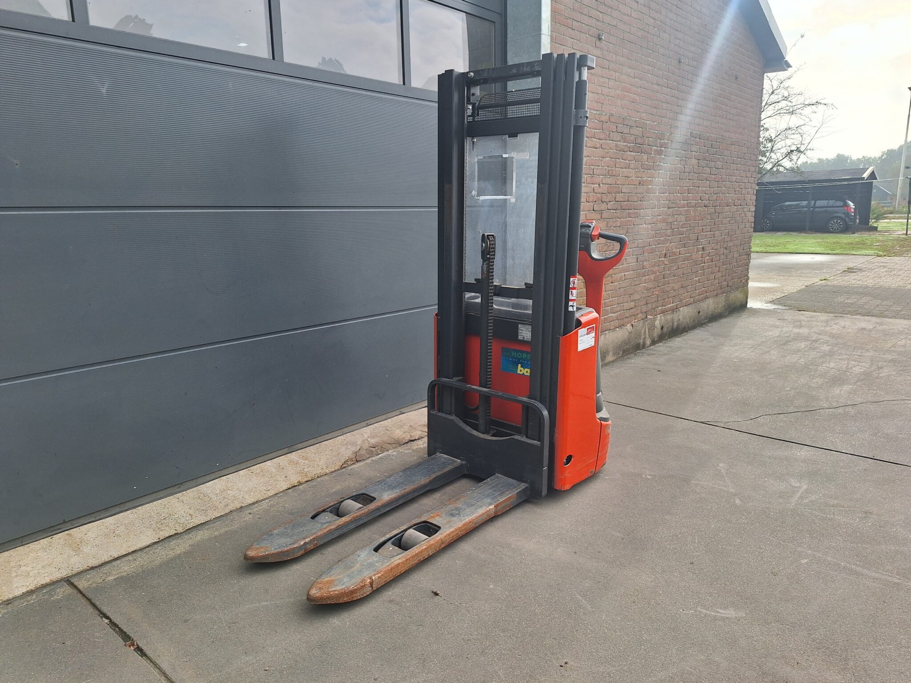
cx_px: 456
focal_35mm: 23
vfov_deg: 58.9
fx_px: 605
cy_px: 342
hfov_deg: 73.9
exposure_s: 1/909
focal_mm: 5.54
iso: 40
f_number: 1.8
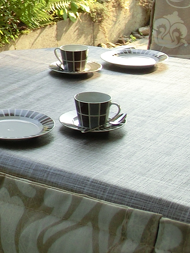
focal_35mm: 106
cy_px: -19
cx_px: -130
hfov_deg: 12.9
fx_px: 776
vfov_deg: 17.9
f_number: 3.5
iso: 100
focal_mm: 5.25
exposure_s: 1/200
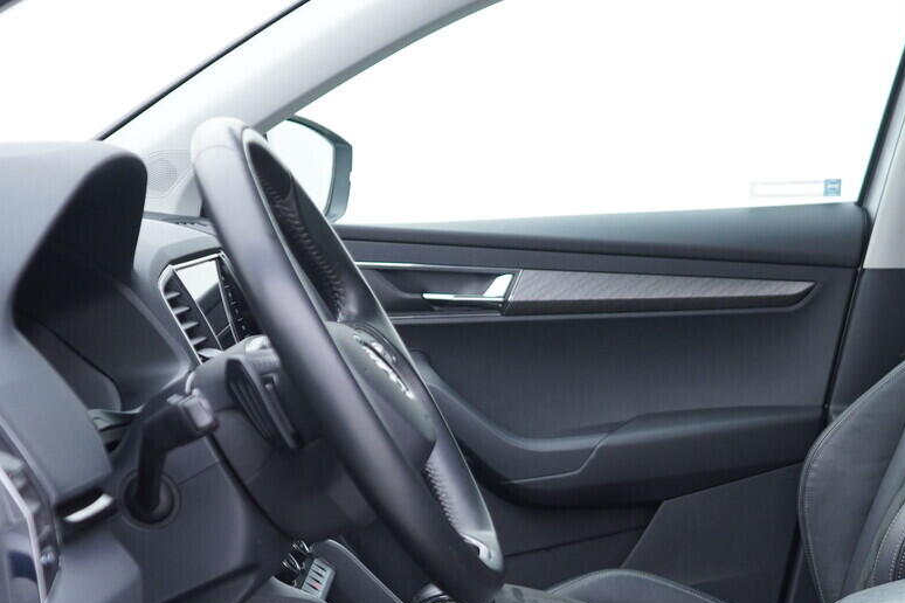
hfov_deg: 29.7
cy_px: 533
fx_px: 1684
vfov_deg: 20.0
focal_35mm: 67
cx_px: 655
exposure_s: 1/40
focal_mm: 24
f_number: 2.8
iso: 200
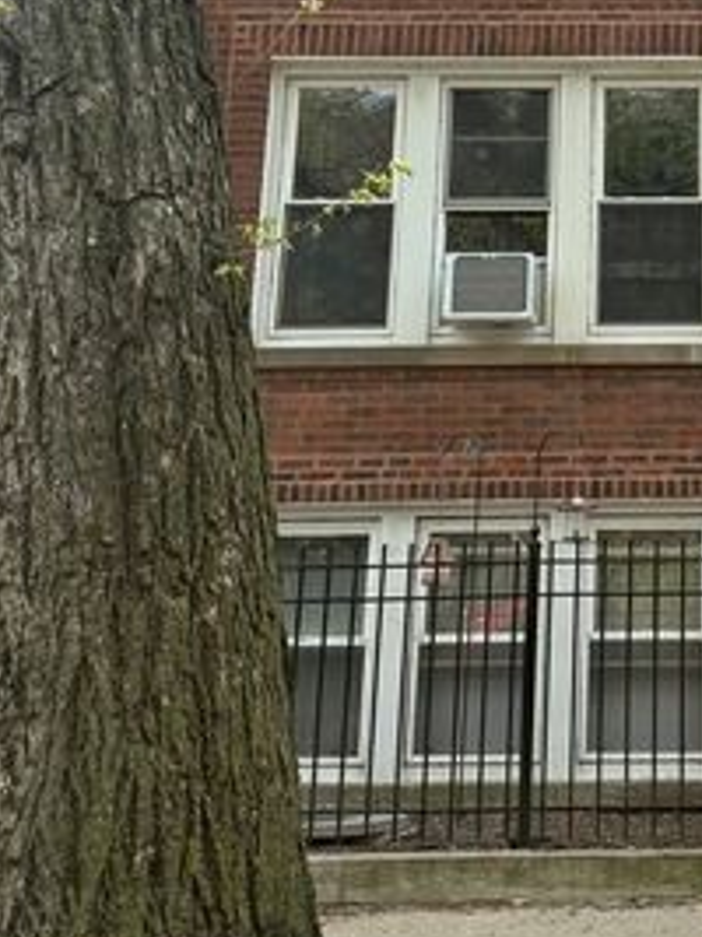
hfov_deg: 23.2
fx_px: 1624
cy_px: 139
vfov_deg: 31.1
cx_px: 727
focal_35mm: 60
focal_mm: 6.76
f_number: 1.78
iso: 100
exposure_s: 1/2299
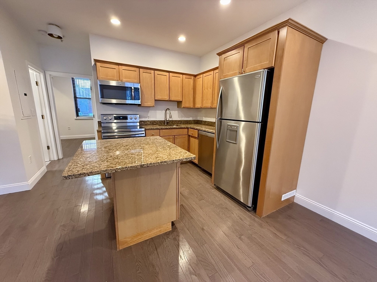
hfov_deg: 102.1
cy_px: 141
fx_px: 152
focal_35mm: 14
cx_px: 188
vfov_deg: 85.7
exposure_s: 1/60
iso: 640
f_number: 2.2
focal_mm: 2.22
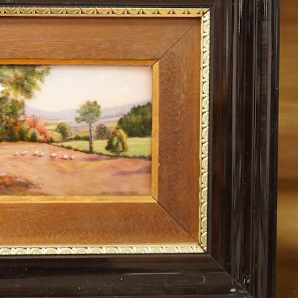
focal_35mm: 89
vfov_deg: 19.5
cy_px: 128
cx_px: 46
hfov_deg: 19.2
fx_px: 867
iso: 2500
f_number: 4.5
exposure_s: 1/200
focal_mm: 30
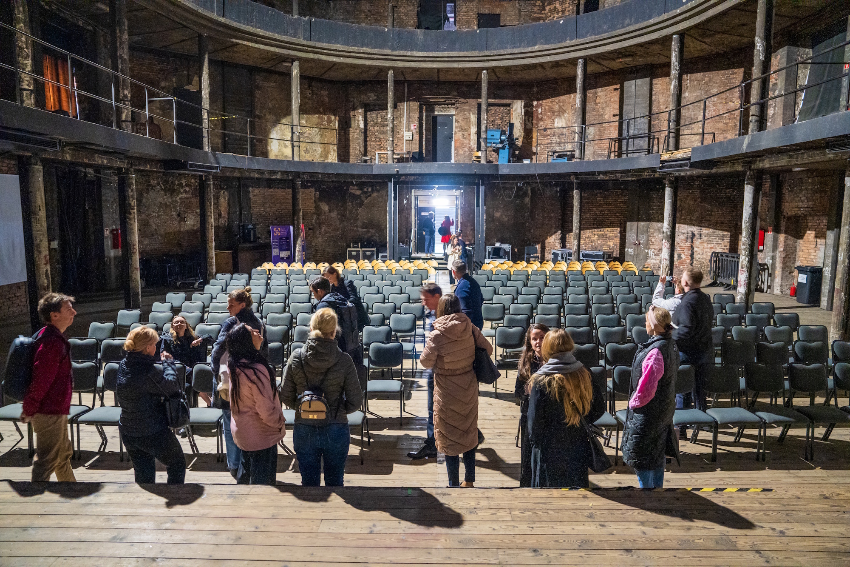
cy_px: 284
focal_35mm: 24
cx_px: 425
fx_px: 567
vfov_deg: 53.1
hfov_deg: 73.7
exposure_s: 1/25
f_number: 2.8
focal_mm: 24
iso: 6400
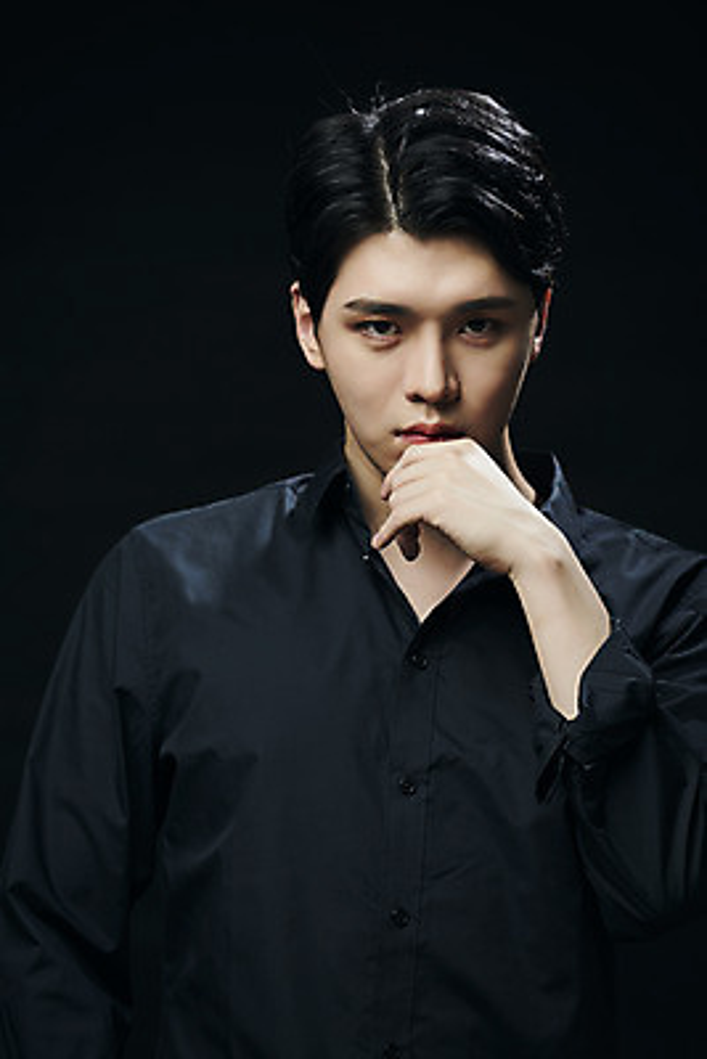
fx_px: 5886
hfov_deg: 6.9
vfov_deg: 10.3
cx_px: 354
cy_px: 530
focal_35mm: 200
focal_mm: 200
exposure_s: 1/125
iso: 64
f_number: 4
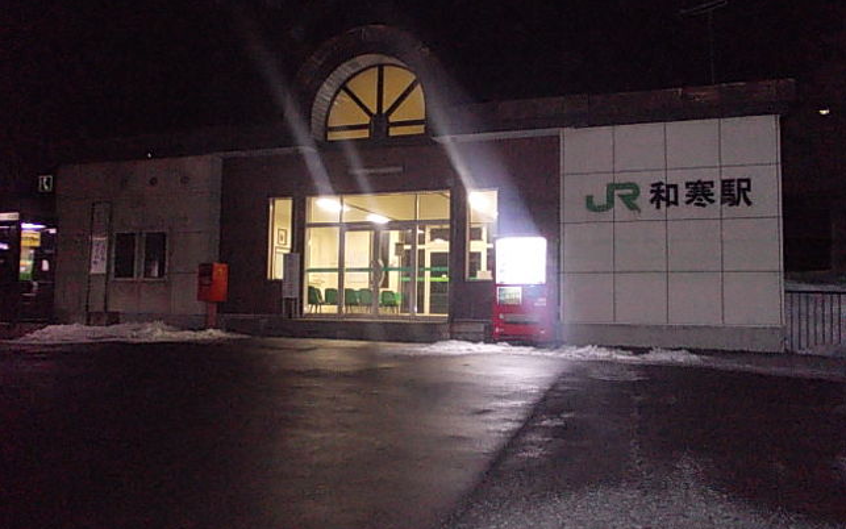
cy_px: 255
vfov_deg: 41.8
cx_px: 426
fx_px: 692
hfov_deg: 62.9
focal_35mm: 30
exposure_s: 1/25
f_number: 2.7
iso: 800
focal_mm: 4
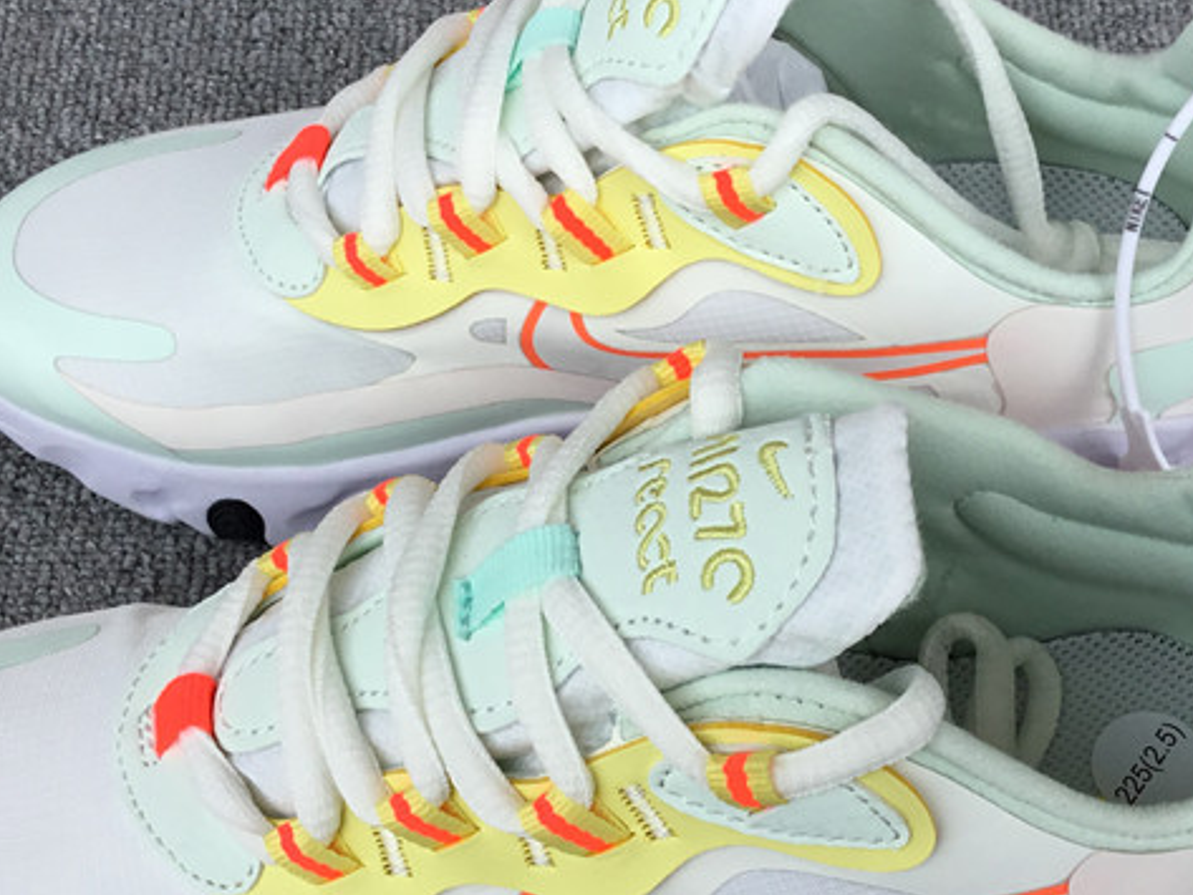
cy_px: 498
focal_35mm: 59
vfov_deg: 24.8
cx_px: 691
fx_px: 2034
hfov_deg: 32.6
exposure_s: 1/627
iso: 25
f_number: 2.4
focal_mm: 3.3
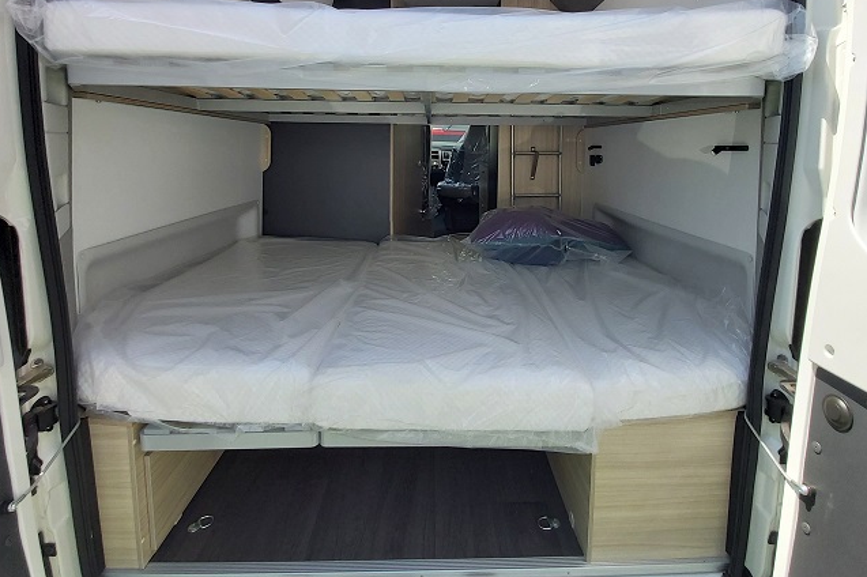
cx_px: 442
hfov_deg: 96.8
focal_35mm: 16
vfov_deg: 71.8
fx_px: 385
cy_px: 200
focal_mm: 1.42
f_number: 2.2
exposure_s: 1/712
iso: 40
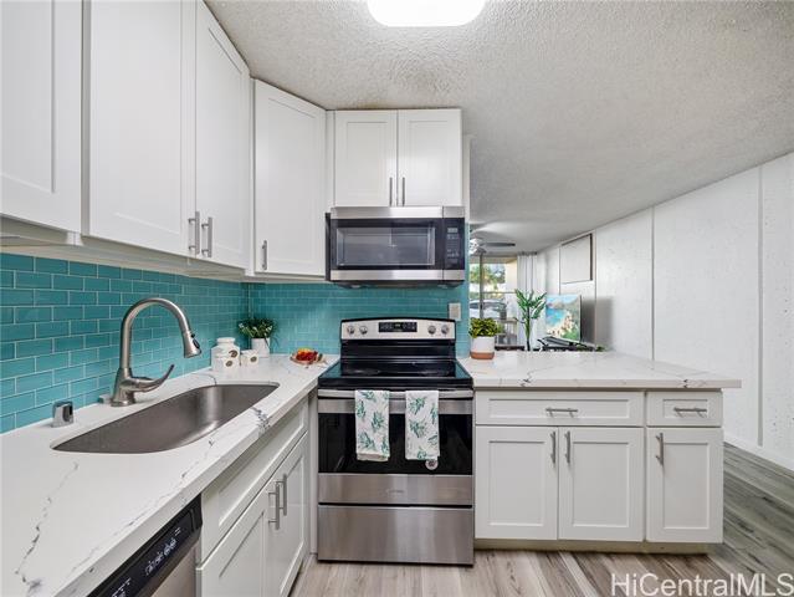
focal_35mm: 14
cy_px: 298
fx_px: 321
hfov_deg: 102.0
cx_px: 397
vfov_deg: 85.7
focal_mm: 7
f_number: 4
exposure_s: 1/800
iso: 400
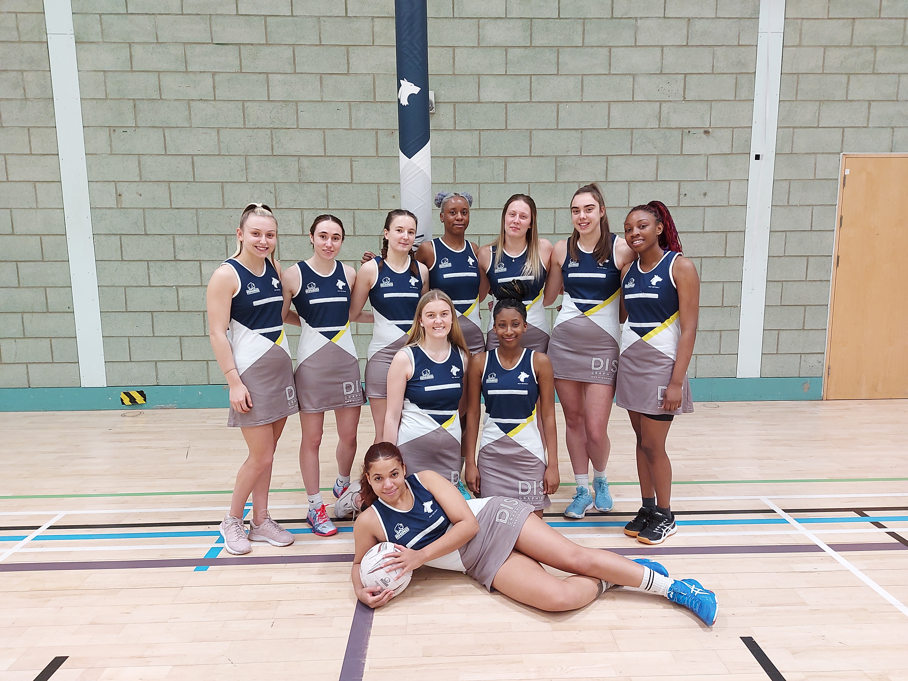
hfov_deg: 71.6
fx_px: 630
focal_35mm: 24
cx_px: 454
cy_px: 340
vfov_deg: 56.8
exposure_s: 1/50
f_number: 1.8
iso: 200
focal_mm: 5.23
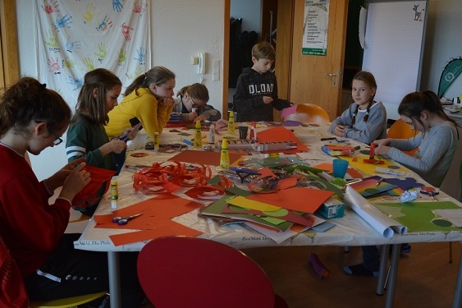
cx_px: 231
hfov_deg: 53.1
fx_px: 462
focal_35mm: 36
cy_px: 154
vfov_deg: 36.9
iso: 1600
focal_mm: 24
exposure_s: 1/250
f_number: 4
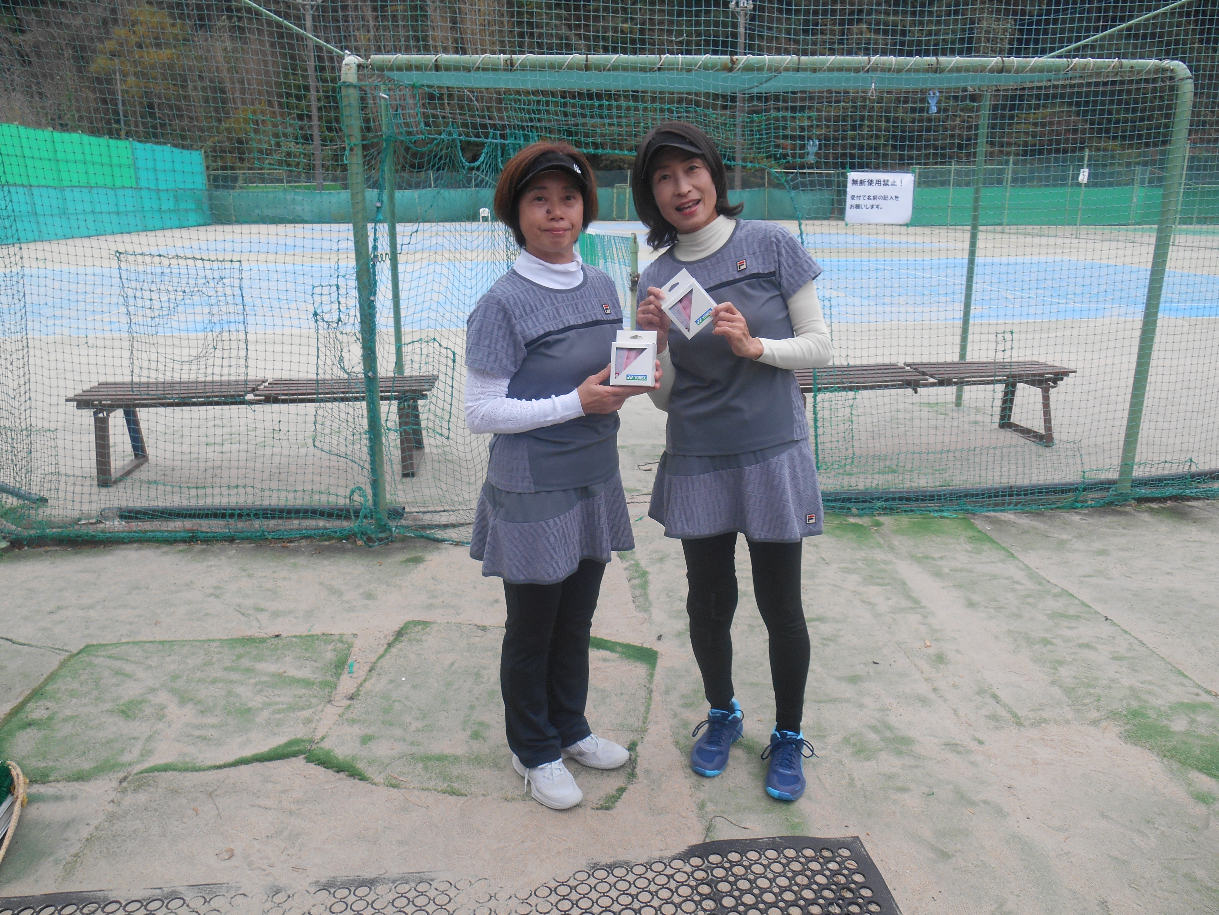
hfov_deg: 67.3
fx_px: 916
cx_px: 610
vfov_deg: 53.1
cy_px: 458
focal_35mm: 26
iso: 80
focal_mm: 4.7
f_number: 3.4
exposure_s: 1/50
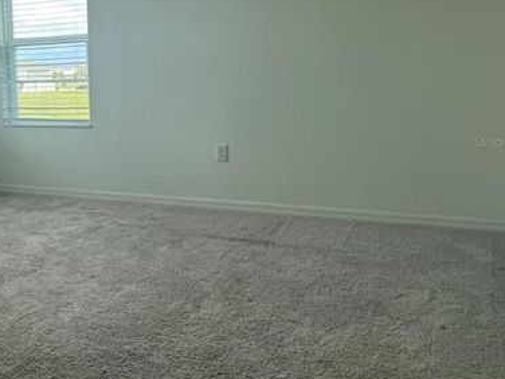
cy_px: 141
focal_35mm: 45
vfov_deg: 32.0
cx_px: 57
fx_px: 656
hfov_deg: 39.3
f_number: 1.78
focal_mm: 6.76
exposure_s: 1/121
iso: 64
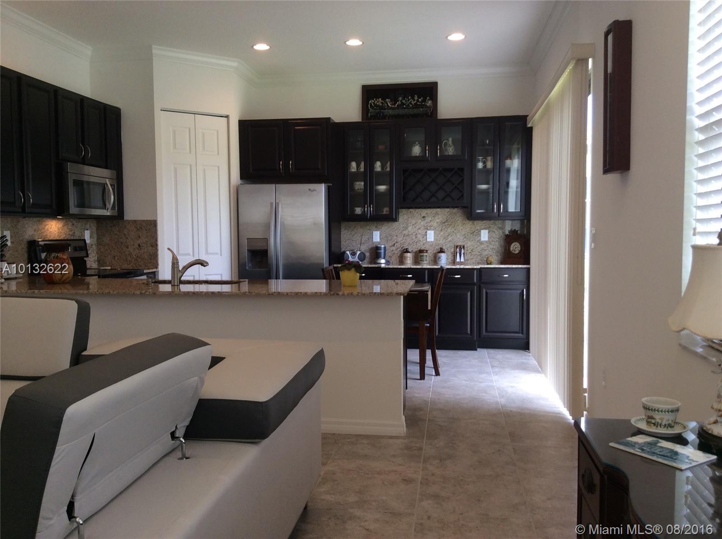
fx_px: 687
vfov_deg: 42.8
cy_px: 270
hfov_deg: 55.4
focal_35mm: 33
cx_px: 361
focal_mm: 3.3
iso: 40
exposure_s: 1/40
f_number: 2.4
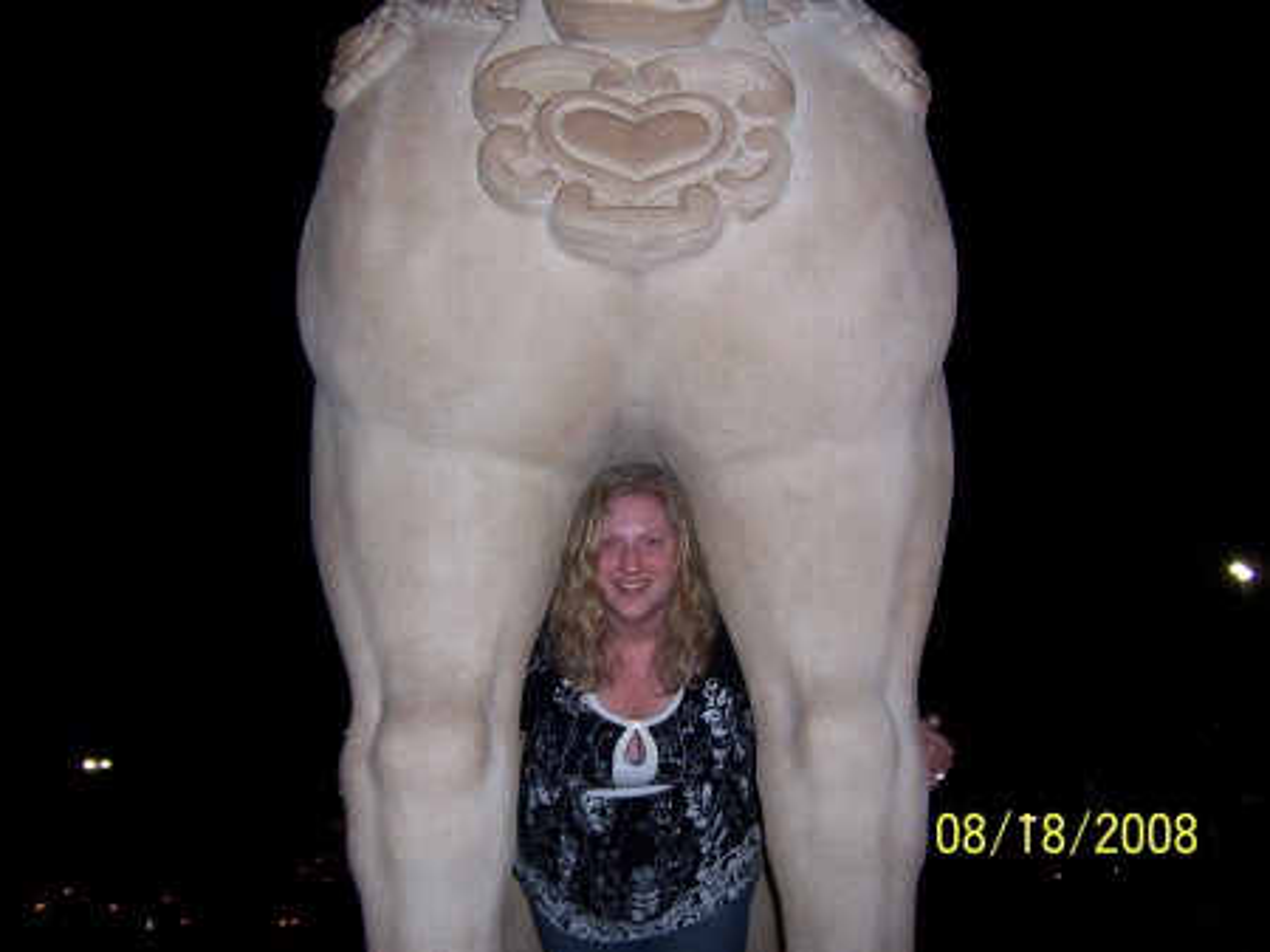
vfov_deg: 42.9
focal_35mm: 33
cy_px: 476
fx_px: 1210
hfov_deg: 55.4
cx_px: 635
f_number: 2.8
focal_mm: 5.5
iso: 80
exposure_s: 1/60
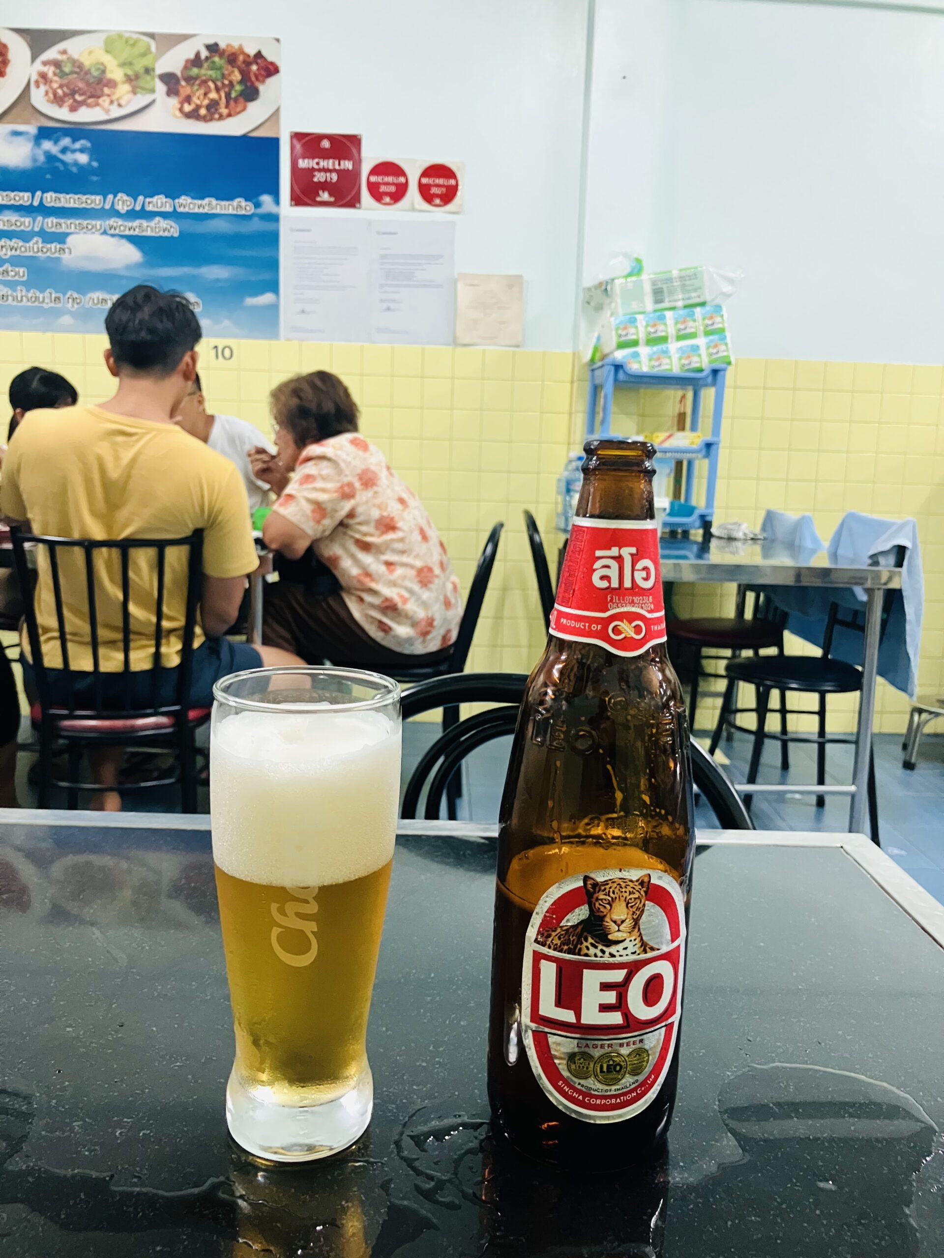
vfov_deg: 63.4
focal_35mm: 28
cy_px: 629
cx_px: 472
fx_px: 1018
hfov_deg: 49.7
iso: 640
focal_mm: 3.99
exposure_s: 1/25
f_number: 1.8
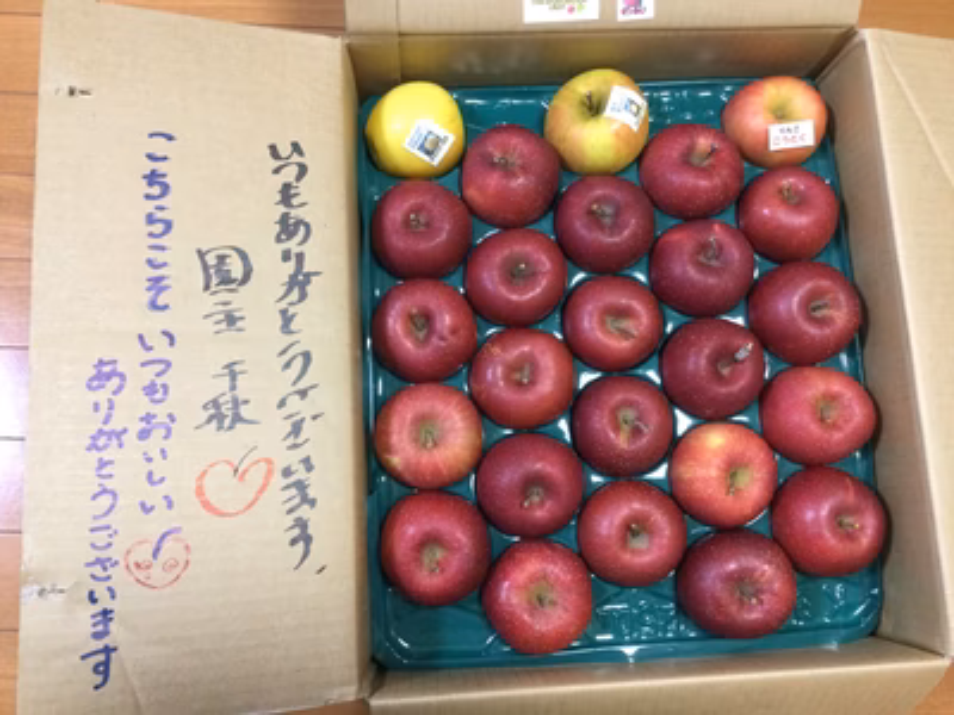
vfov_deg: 45.4
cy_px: 358
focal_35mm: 31
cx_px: 477
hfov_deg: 58.4
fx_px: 854
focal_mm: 3.3
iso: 250
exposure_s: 1/33
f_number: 2.4
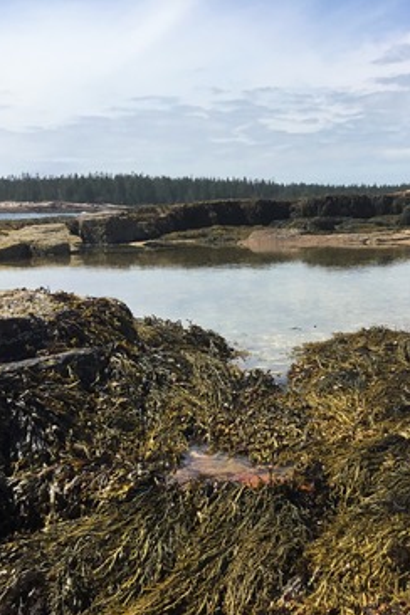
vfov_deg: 44.5
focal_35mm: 44
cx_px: 269
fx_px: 752
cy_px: 313
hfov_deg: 30.3
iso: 25
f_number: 2.4
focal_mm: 3.3
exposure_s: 1/1773
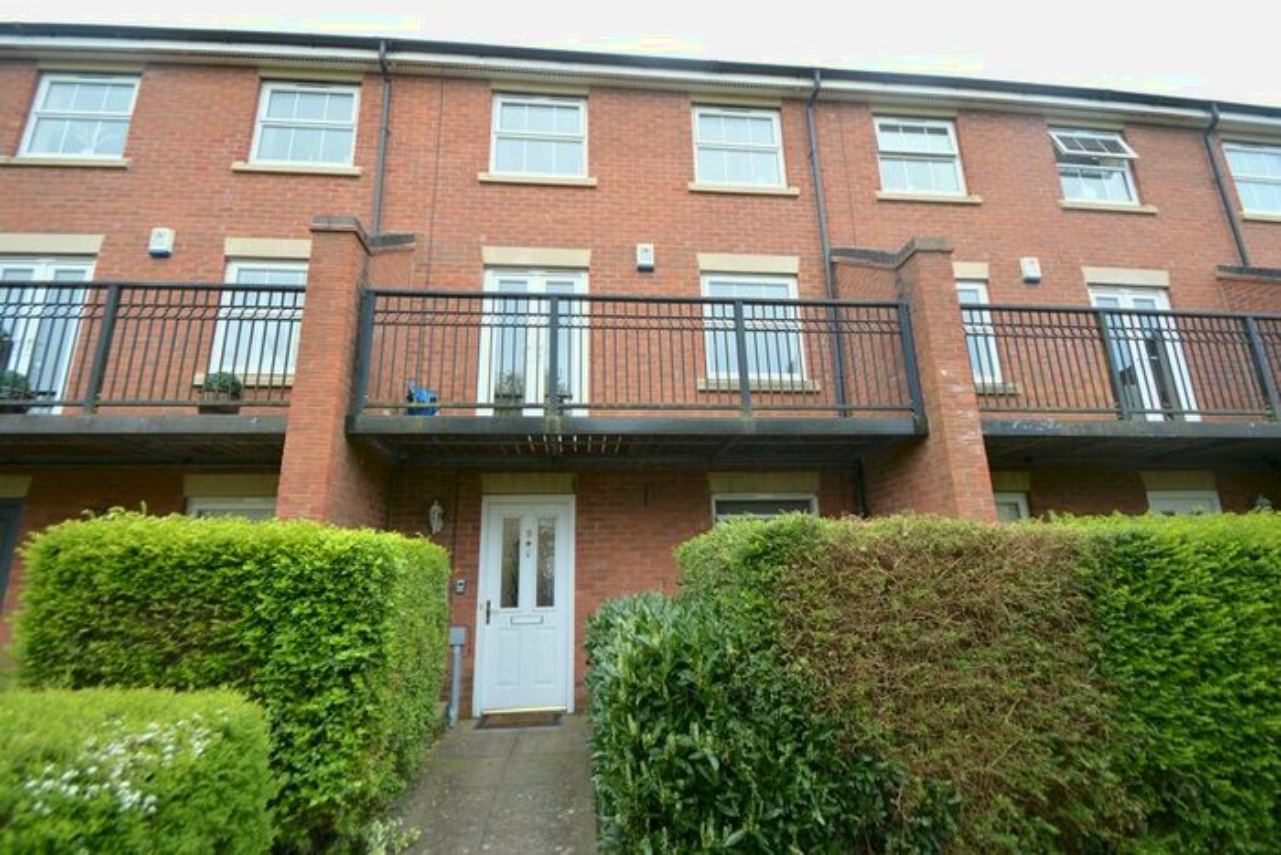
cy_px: 428
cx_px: 640
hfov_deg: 100.4
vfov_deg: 77.4
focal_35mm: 15
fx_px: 534
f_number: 6.3
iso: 200
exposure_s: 1/160
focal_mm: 10
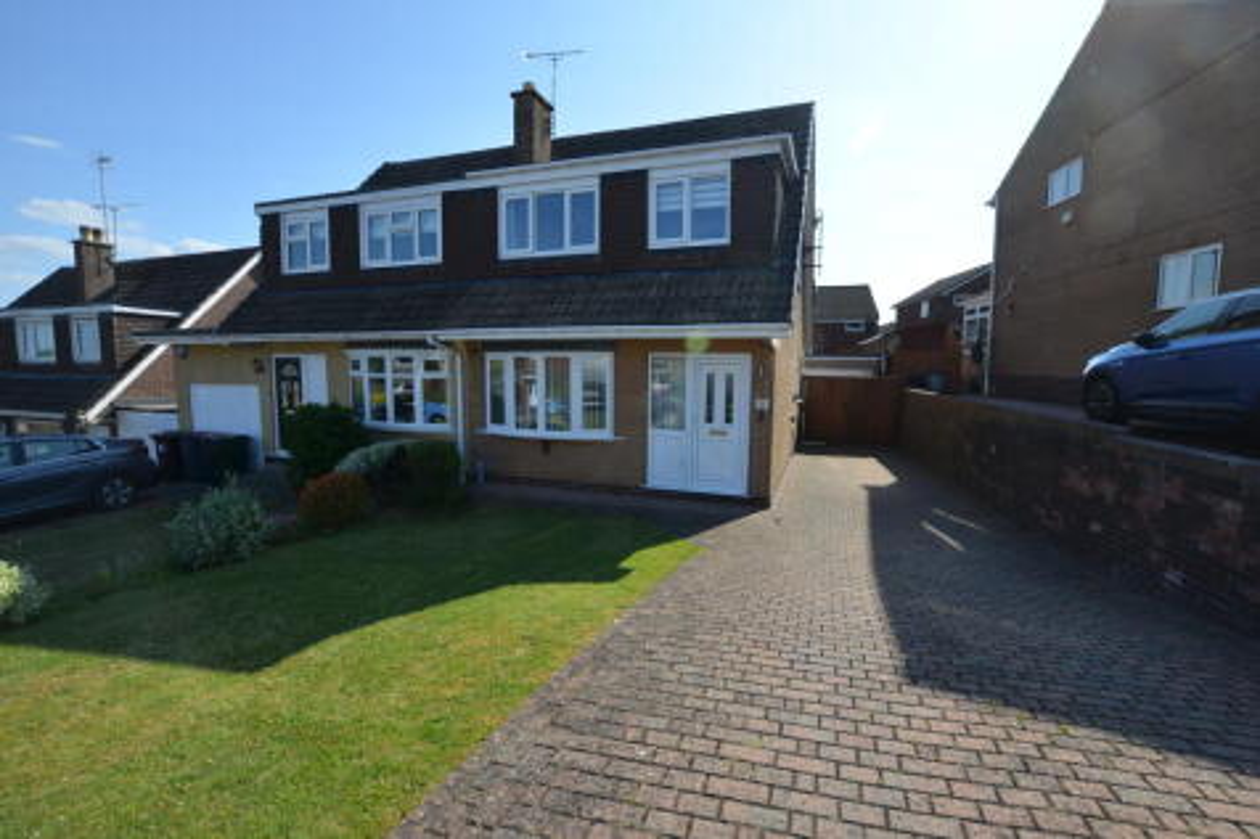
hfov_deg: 100.4
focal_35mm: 15
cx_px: 630
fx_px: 525
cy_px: 420
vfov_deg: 77.3
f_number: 8
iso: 125
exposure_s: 1/250
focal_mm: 10
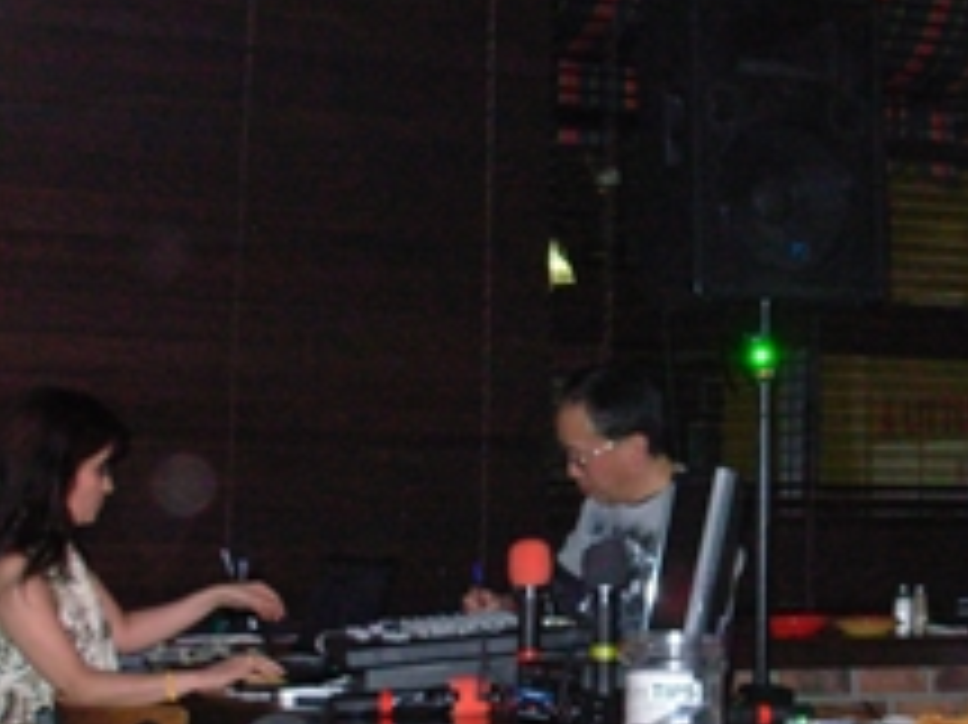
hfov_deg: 22.9
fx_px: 2376
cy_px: 477
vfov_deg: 17.3
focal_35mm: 85
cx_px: 698
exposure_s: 1/128
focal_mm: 6.3
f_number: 2.9
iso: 200
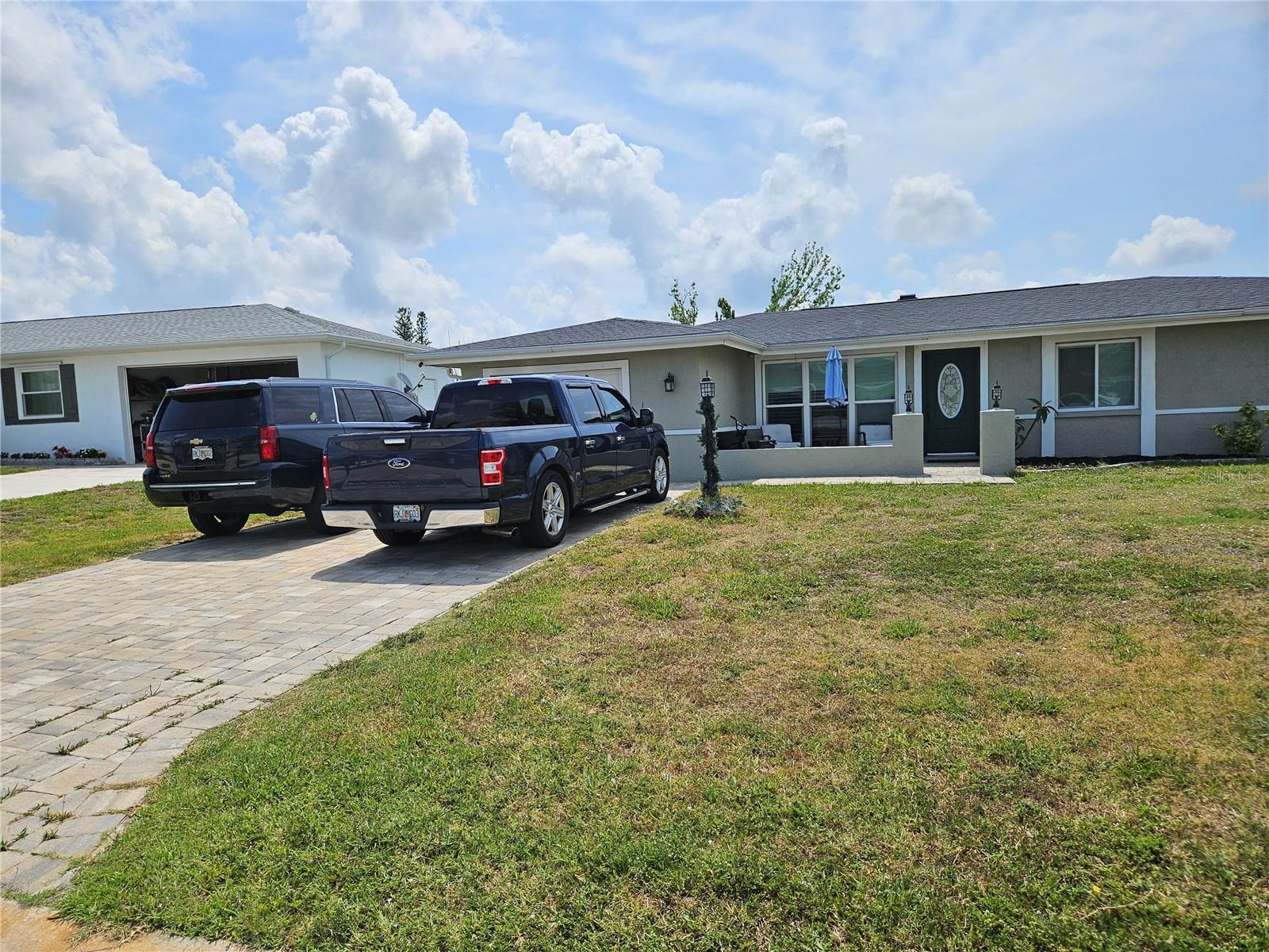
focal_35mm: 23
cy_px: 476
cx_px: 634
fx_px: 843
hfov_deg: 73.9
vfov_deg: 58.9
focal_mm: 5.4
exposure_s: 1/4109
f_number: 1.8
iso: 25
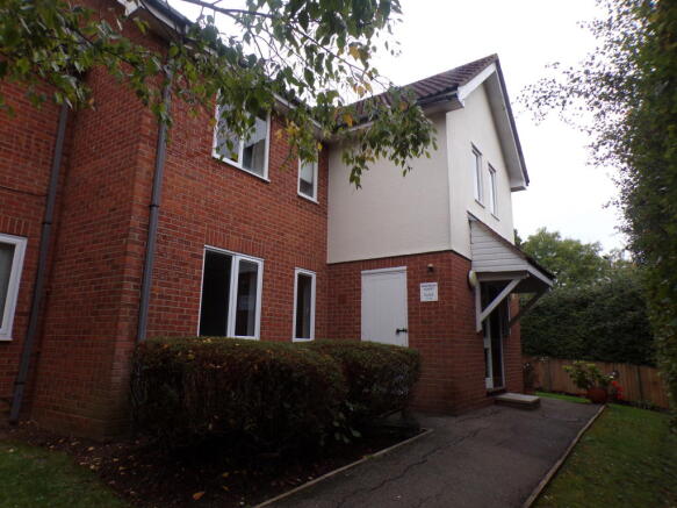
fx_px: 469
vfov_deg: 56.8
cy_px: 254
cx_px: 338
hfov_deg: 71.6
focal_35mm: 24
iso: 80
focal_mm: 4.3
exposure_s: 1/120
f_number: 5.8
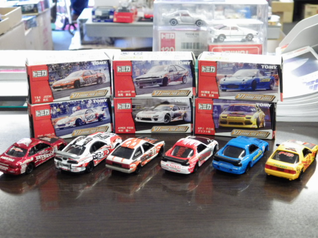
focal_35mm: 59
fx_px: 542
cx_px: 159
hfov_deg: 32.7
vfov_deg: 24.8
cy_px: 119
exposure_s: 1/40
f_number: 4
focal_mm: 10.7
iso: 800
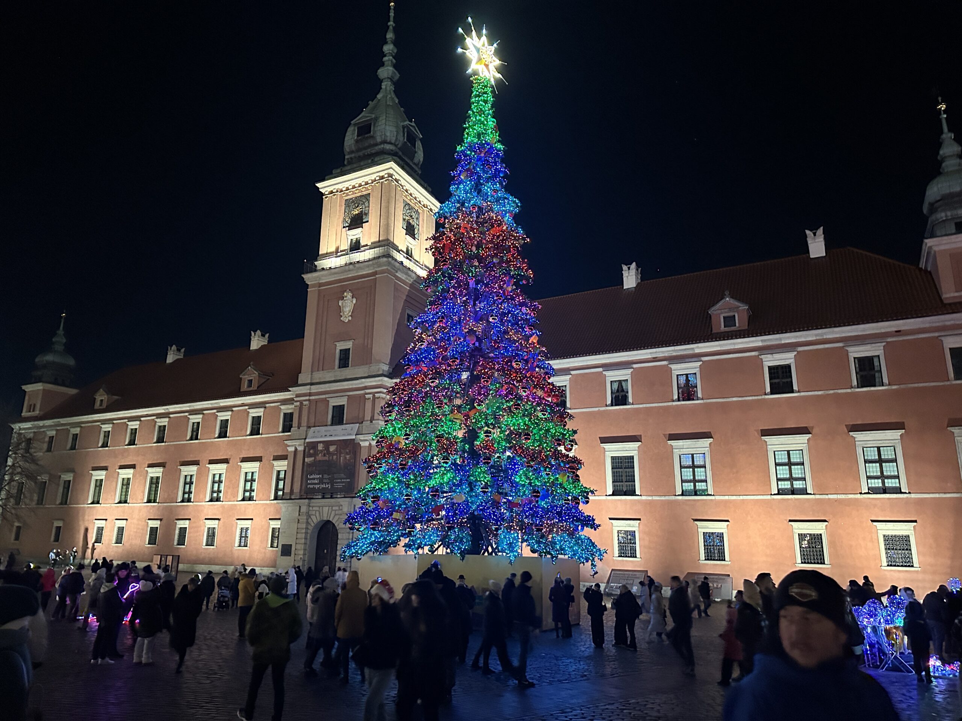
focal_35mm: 24
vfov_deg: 56.8
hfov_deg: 71.6
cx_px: 481
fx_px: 667
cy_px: 360
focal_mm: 6.86
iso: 800
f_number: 1.78
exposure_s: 1/25
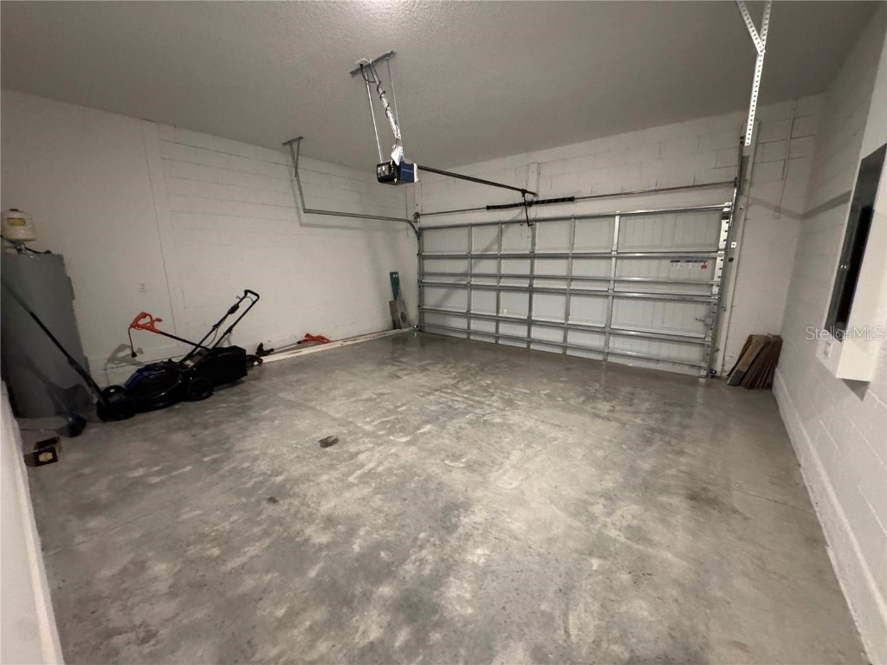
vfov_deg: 85.7
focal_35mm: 14
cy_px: 332
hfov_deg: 102.1
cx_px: 444
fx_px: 359
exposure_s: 1/40
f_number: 2.2
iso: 800
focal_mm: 2.22
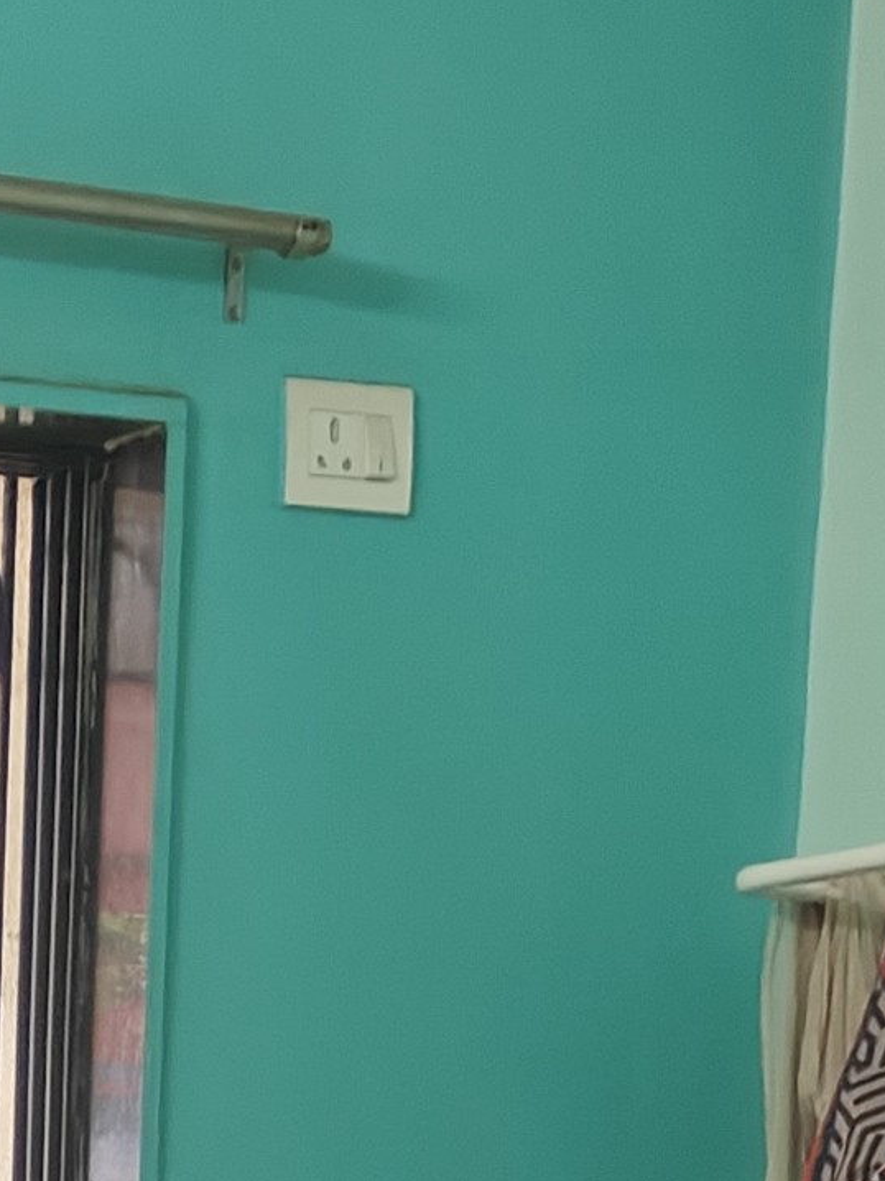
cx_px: -308
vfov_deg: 11.6
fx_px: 4673
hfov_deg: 10.6
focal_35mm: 137
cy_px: 2900
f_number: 1.8
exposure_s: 1/50
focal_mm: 5.59
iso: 400
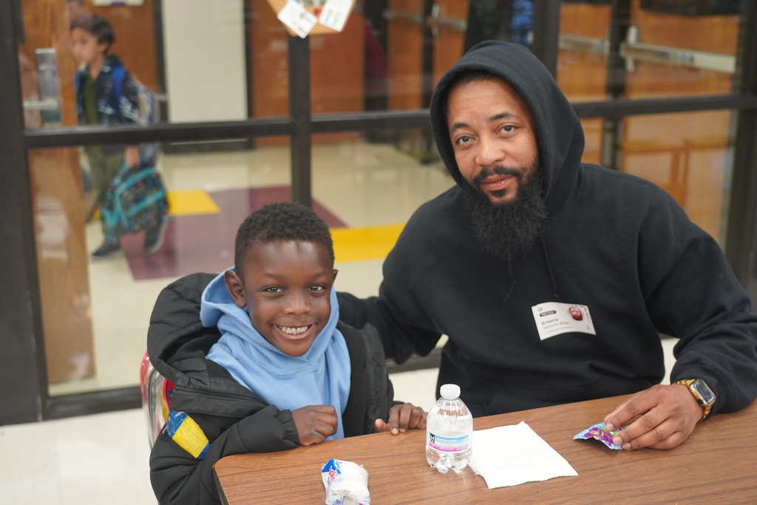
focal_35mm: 46
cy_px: 252
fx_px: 967
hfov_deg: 42.7
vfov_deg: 29.3
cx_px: 378
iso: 2500
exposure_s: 1/160
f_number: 4
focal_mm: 46
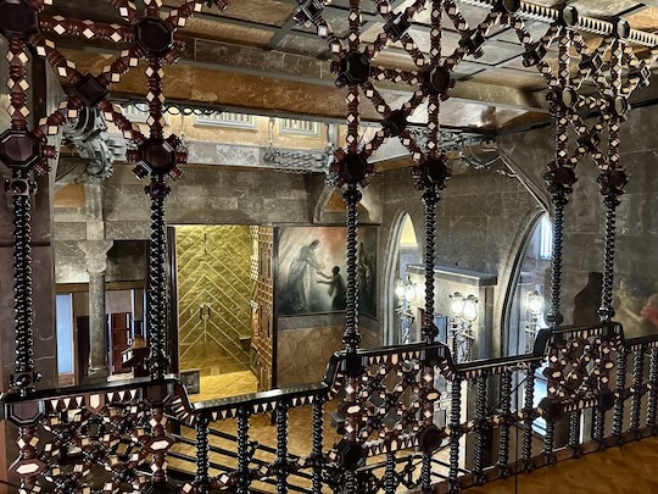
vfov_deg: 56.8
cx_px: 329
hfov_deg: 71.6
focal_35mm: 24
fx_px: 456
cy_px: 247
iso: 1000
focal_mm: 6.86
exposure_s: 1/33
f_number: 1.78
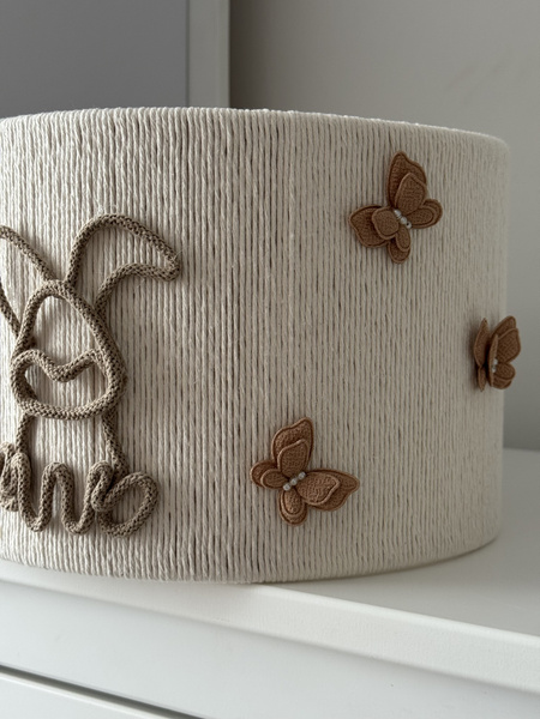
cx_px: 270
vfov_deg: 39.7
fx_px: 998
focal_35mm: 48
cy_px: 360
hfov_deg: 30.3
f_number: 1.78
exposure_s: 1/60
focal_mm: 6.76
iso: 160
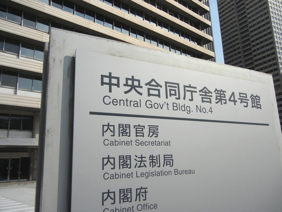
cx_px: 141
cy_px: 106
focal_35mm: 30
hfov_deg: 60.0
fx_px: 244
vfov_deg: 46.8
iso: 160
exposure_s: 1/714
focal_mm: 5.4
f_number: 7
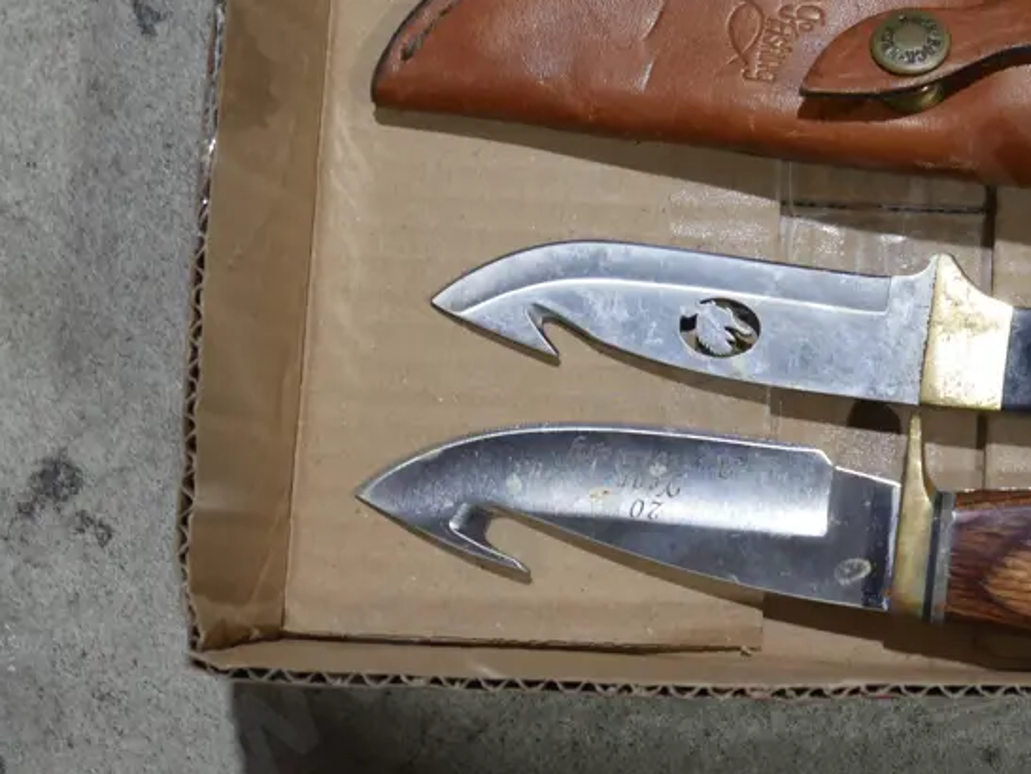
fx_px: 2235
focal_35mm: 75
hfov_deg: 25.4
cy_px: 269
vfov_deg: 19.6
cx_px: 876
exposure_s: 1/60
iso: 400
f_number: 5
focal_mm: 20
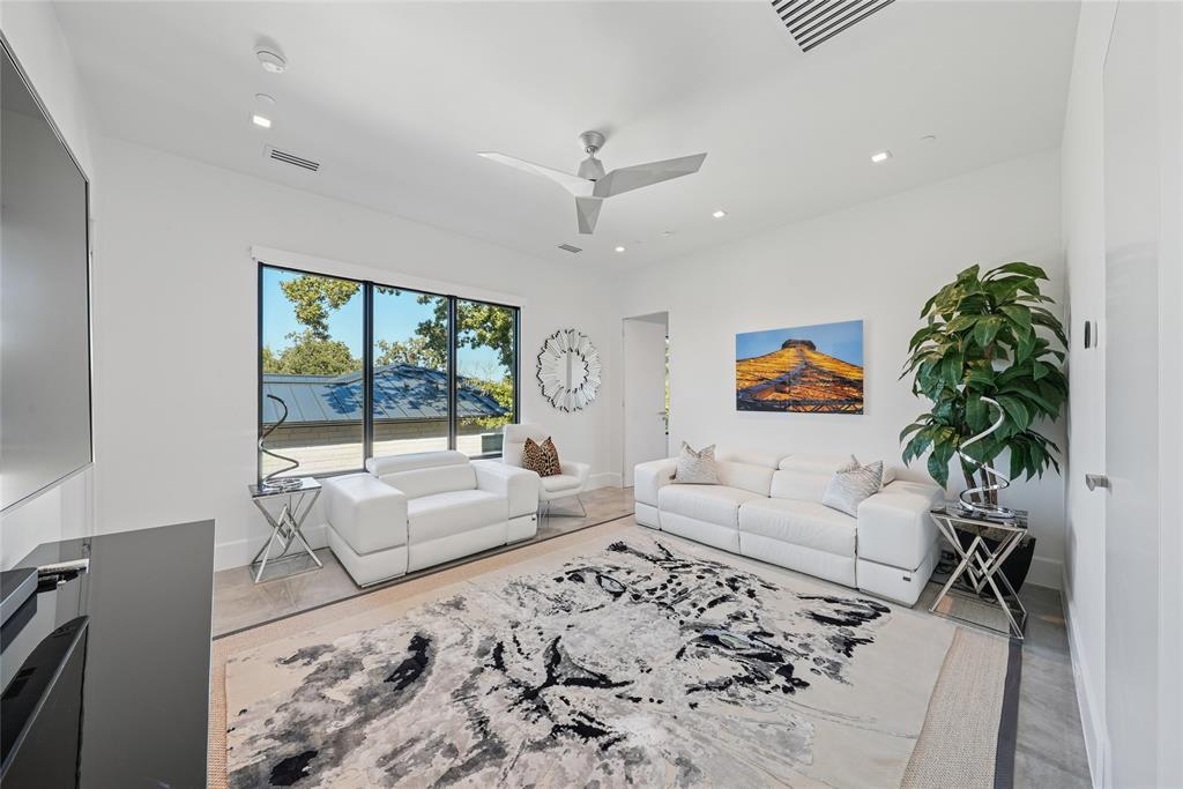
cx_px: 592
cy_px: 394
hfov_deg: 112.6
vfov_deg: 90.0
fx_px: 394
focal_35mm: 12
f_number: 10
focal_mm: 12
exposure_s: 1/25
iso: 320
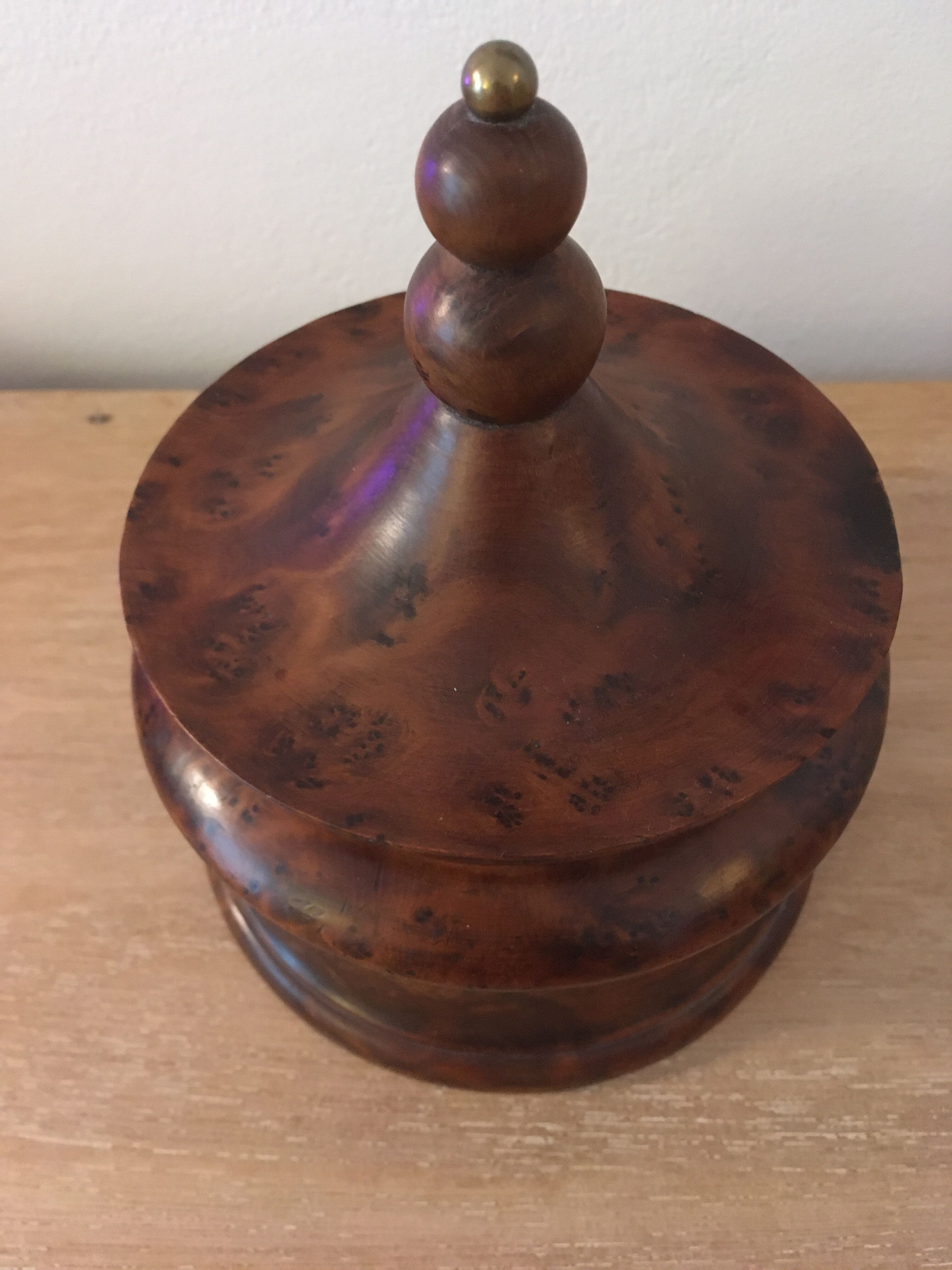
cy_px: 635
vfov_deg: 61.7
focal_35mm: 29
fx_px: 1063
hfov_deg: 48.2
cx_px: 476
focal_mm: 4.15
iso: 500
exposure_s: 1/17
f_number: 2.2
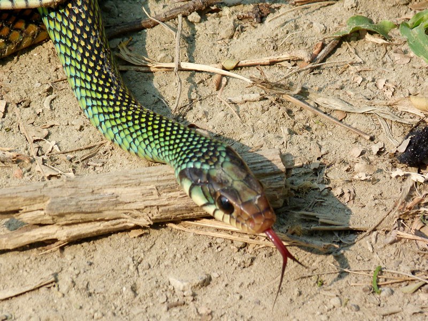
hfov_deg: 2.5
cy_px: 160
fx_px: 9879
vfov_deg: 1.9
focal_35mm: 799
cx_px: 214
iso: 160
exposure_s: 1/500
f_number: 5.6
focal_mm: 108
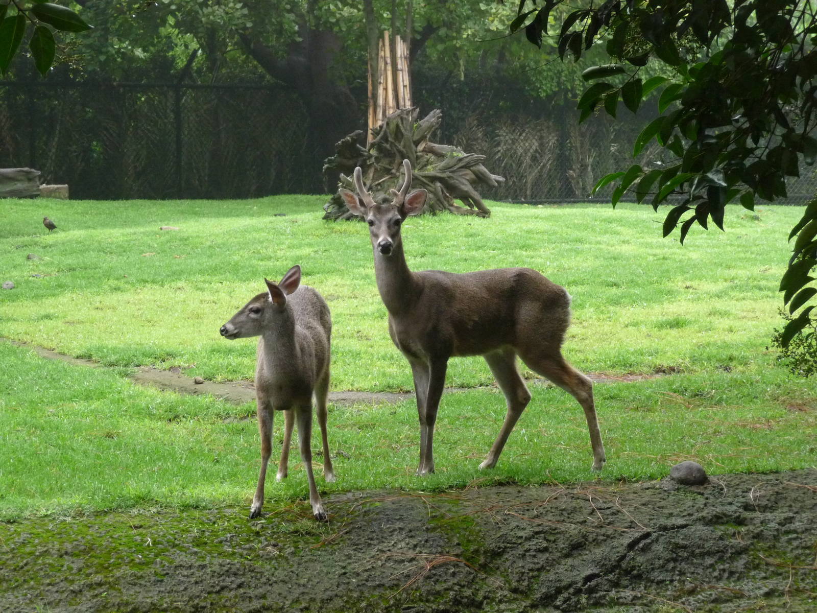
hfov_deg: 16.6
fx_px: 2809
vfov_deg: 12.5
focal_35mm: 119
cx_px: 408
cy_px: 306
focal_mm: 20.3
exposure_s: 1/100
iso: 400
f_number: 4.7
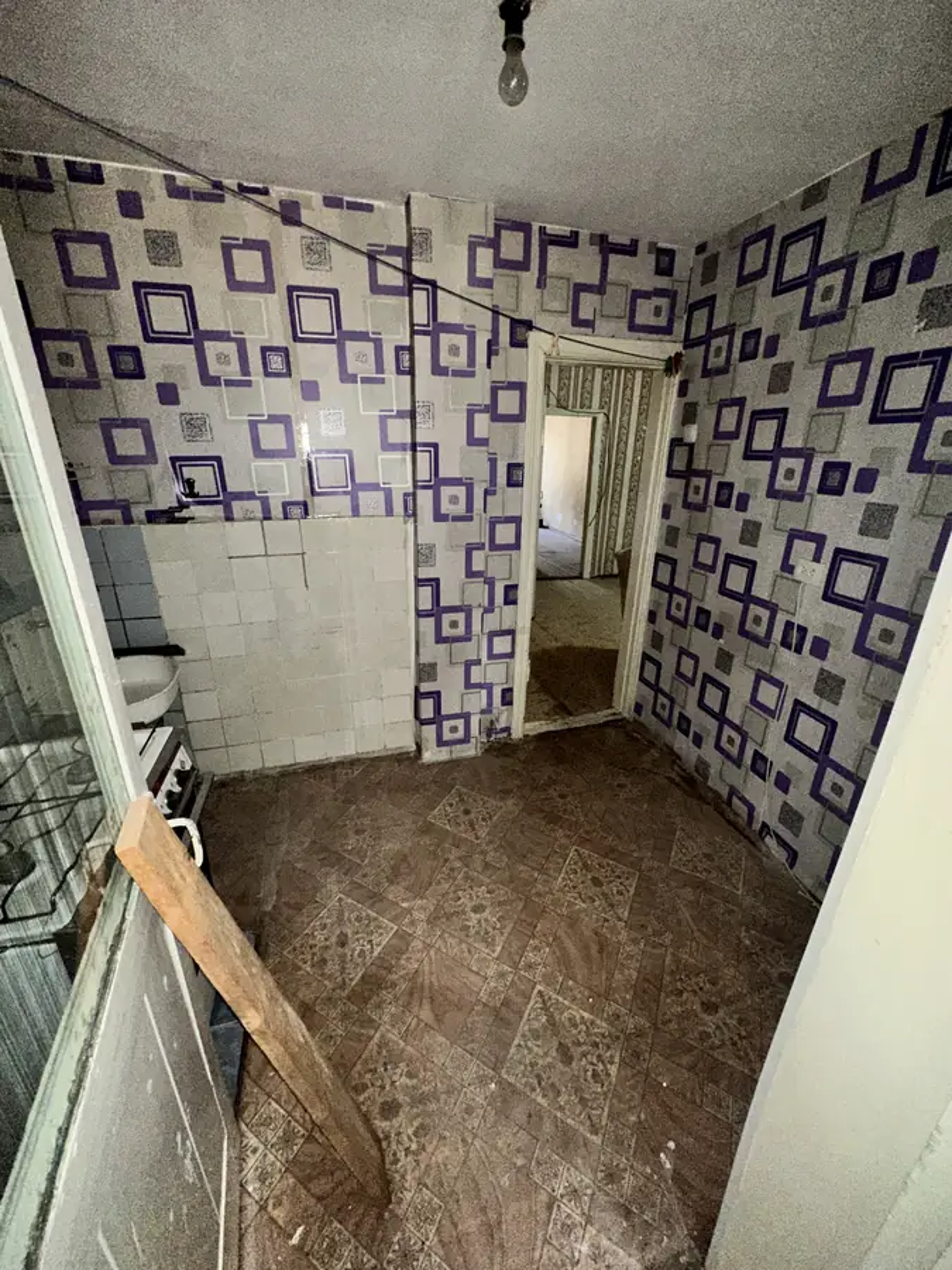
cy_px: 635
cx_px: 476
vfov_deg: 102.1
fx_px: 513
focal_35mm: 14
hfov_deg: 85.7
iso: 250
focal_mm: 2.22
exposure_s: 1/33
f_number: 2.2
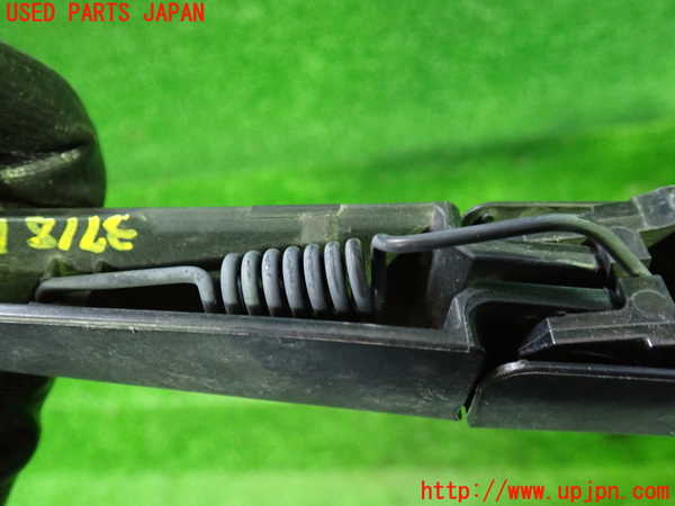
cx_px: 338
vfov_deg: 46.8
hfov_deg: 60.0
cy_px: 253
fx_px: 585
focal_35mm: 30
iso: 800
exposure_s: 1/25
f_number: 2.3
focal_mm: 5.4
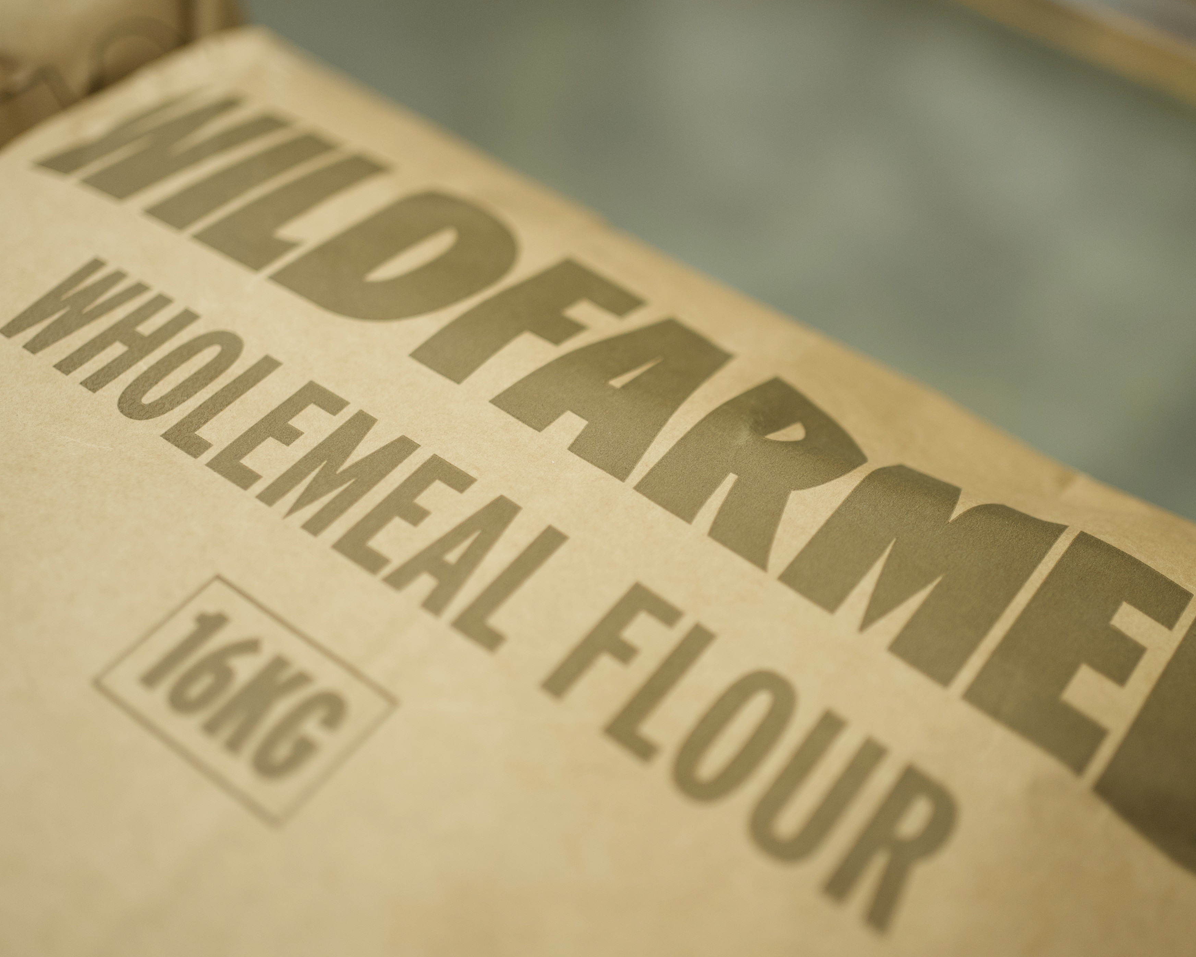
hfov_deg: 45.8
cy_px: 485
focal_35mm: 40
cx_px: 645
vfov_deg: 37.3
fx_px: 1416
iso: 640
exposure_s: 1/320
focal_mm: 35
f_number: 1.8
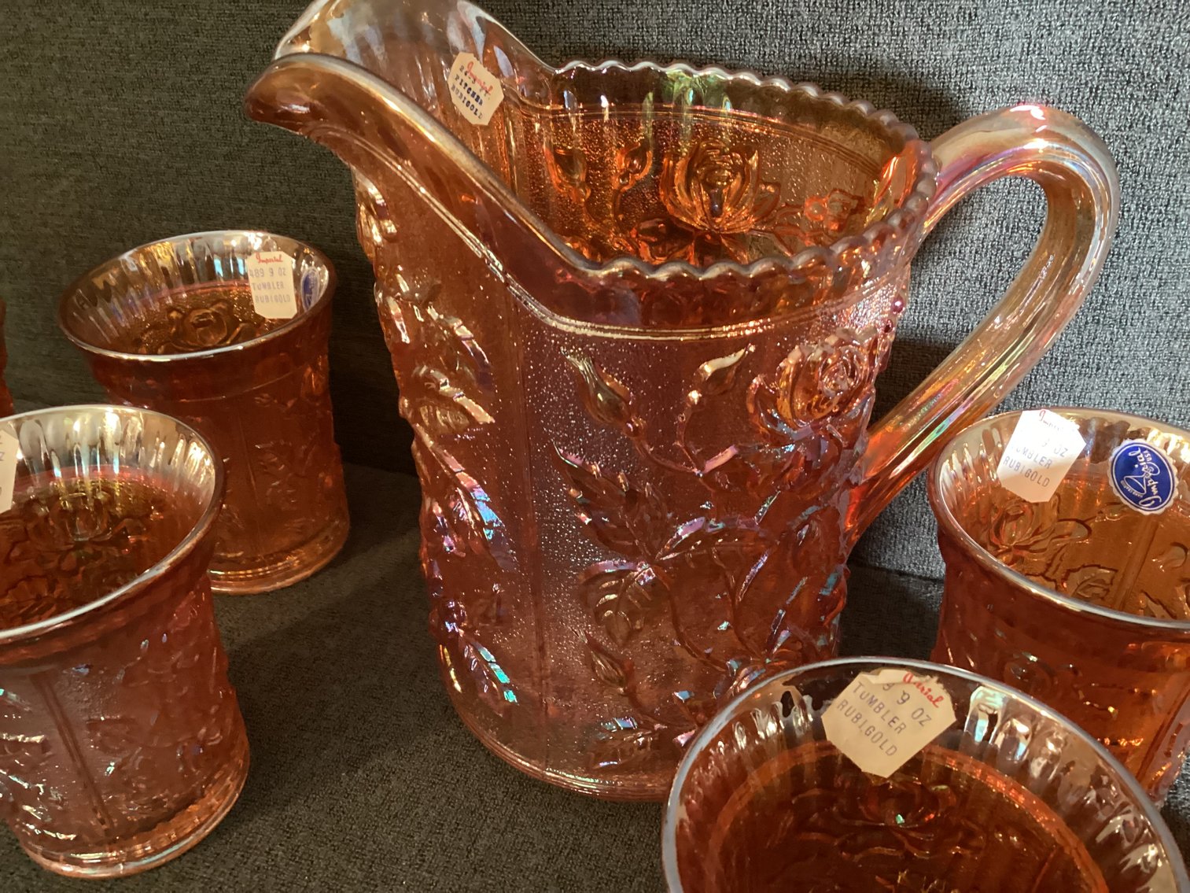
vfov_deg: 45.4
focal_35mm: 31
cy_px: 446
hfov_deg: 58.3
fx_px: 1066
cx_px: 595
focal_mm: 3.3
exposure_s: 1/30
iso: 640
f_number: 2.4
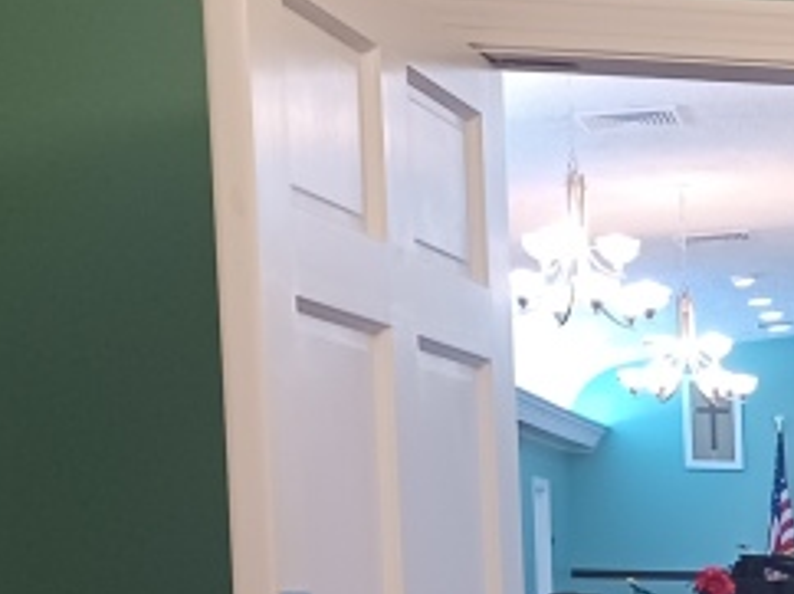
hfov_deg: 15.6
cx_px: 1470
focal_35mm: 106
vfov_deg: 13.2
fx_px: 2429
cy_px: 899
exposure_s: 1/30
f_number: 1.8
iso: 400
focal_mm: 4.6
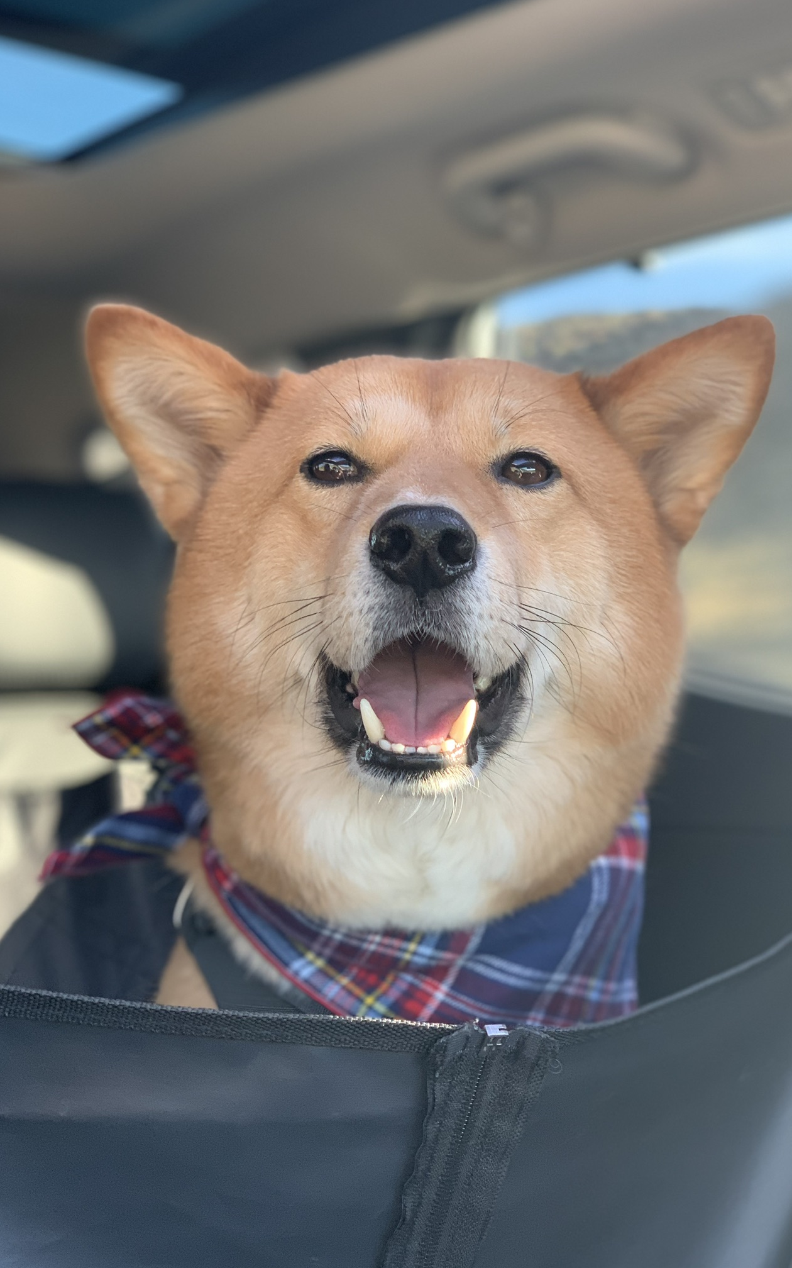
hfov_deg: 23.1
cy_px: 631
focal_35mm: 56
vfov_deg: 36.3
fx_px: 1934
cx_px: 462
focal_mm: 6
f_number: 2.4
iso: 64
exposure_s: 1/122
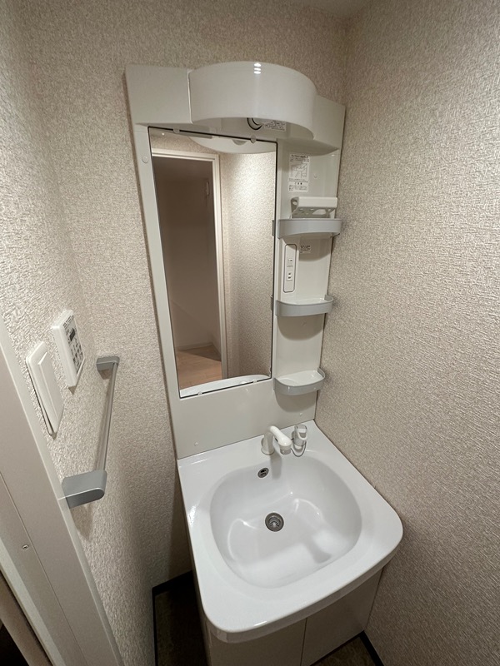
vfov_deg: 102.1
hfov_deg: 85.7
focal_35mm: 14
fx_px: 270
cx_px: 250
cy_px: 333
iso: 200
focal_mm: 2.22
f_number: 2.2
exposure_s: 1/60
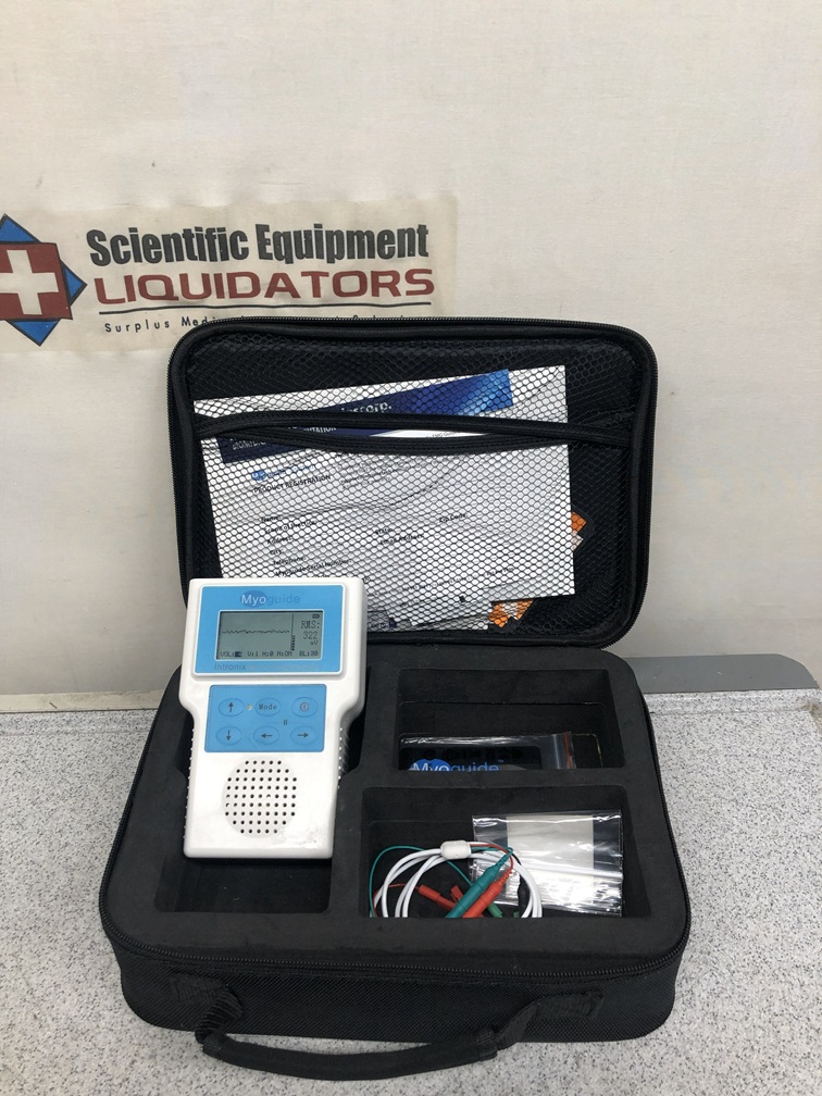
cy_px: 548
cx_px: 411
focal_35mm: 28
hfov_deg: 49.7
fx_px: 887
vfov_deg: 63.4
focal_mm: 3.99
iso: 25
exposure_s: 1/30
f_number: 1.8
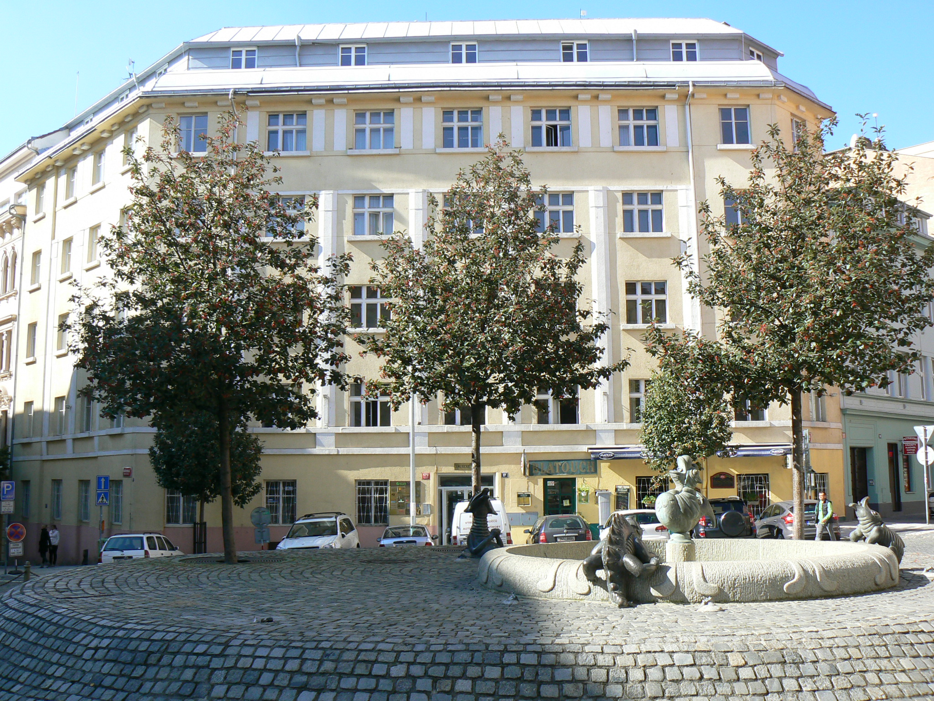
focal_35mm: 36
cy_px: 350
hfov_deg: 51.4
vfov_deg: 39.7
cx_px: 467
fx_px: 971
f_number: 5.6
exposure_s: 1/250
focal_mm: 6
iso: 80
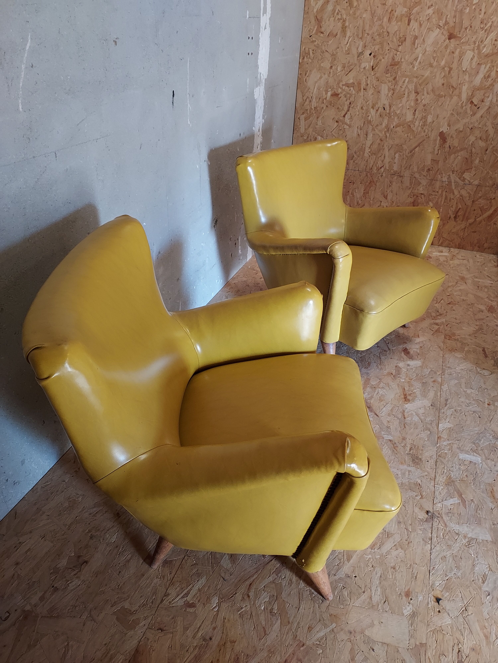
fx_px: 460
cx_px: 249
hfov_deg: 56.8
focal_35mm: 24
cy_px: 332
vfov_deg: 71.6
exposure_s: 1/30
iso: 320
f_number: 1.8
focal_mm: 4.6
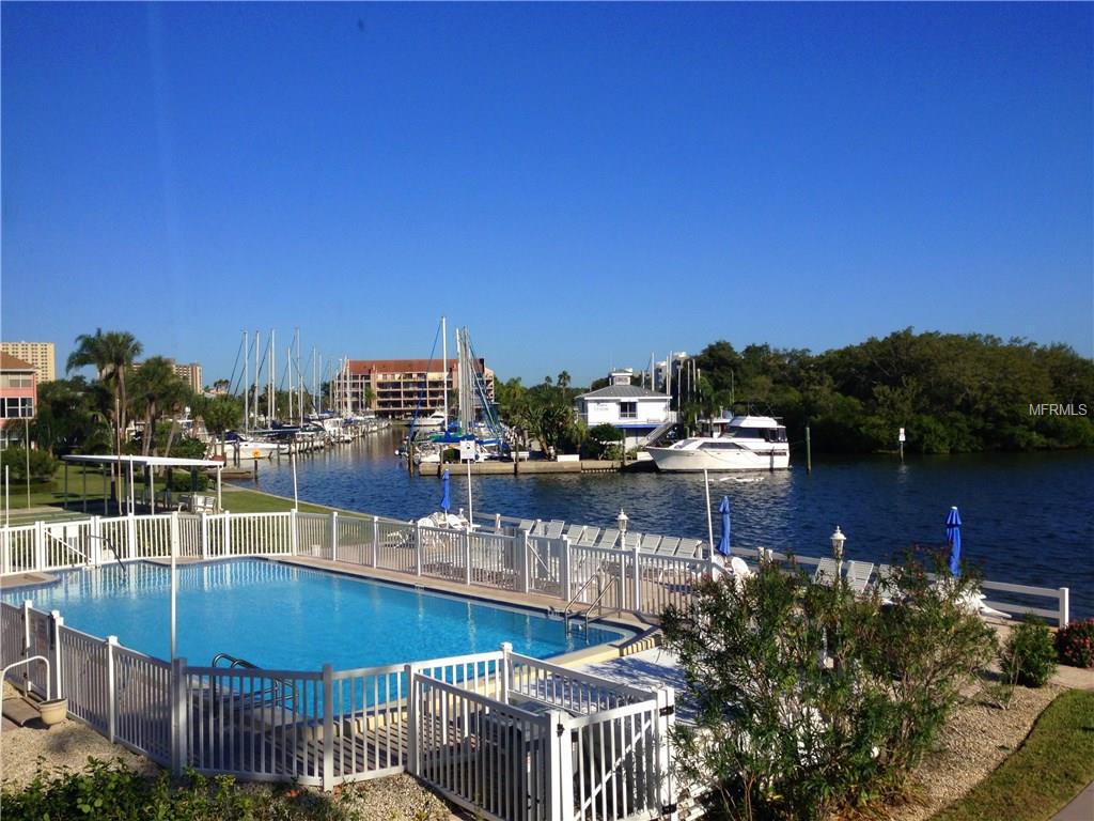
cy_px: 410
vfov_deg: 42.9
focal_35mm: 33
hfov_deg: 55.4
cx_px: 547
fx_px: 1043
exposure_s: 1/2358
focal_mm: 4.12
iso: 50
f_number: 2.4
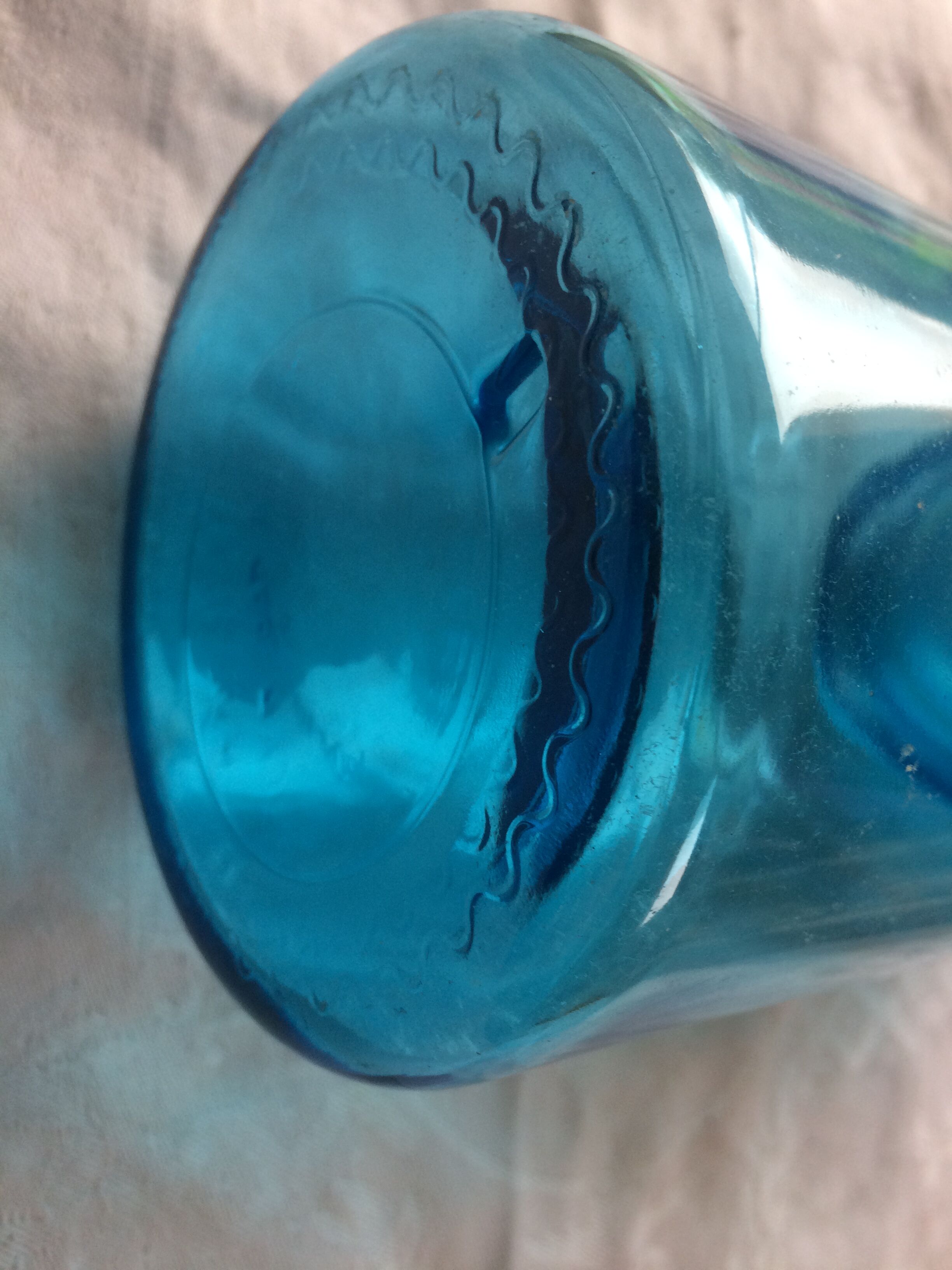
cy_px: 635
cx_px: 476
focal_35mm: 29
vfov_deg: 61.7
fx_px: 1063
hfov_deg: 48.2
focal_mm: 4.15
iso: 64
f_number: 2.2
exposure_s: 1/100
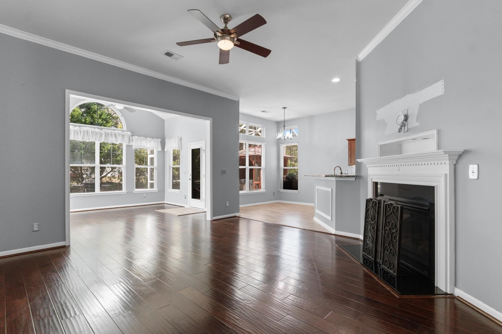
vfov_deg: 73.7
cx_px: 251
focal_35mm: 16
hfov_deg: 96.7
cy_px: 167
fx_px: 223
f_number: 4.8
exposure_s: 1/1.25
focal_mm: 11
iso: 100
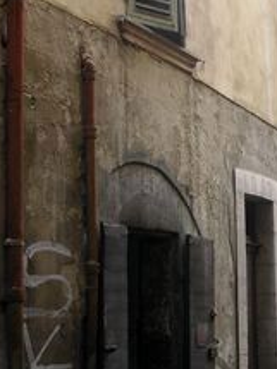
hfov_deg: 16.9
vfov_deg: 23.0
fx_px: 908
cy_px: 206
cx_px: 294
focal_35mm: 85
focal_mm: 7.8
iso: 100
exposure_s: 1/45
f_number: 4
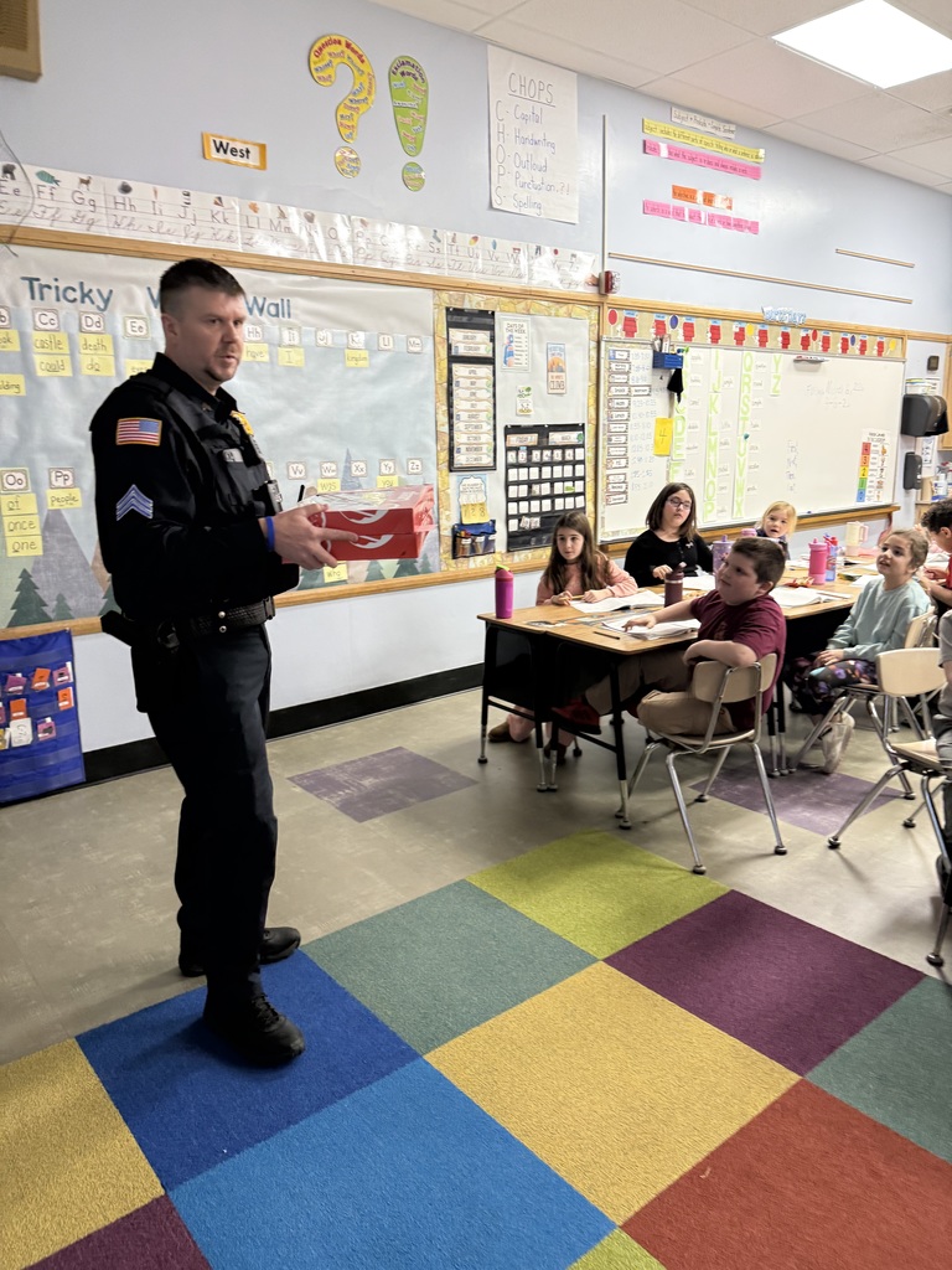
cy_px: 635
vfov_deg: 71.6
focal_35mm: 24
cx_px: 476
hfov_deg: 56.8
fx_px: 880
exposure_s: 1/60
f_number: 1.78
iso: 200
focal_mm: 6.76
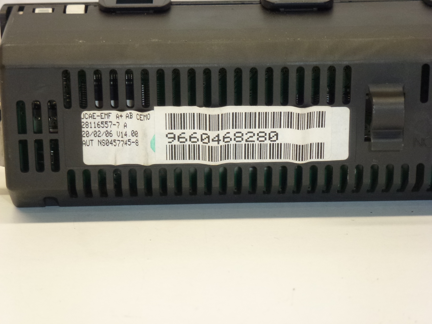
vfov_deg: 13.1
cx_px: 216
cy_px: 162
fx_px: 1410
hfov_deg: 17.4
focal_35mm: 113
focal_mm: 20.2
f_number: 5.1
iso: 400
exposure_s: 1/80
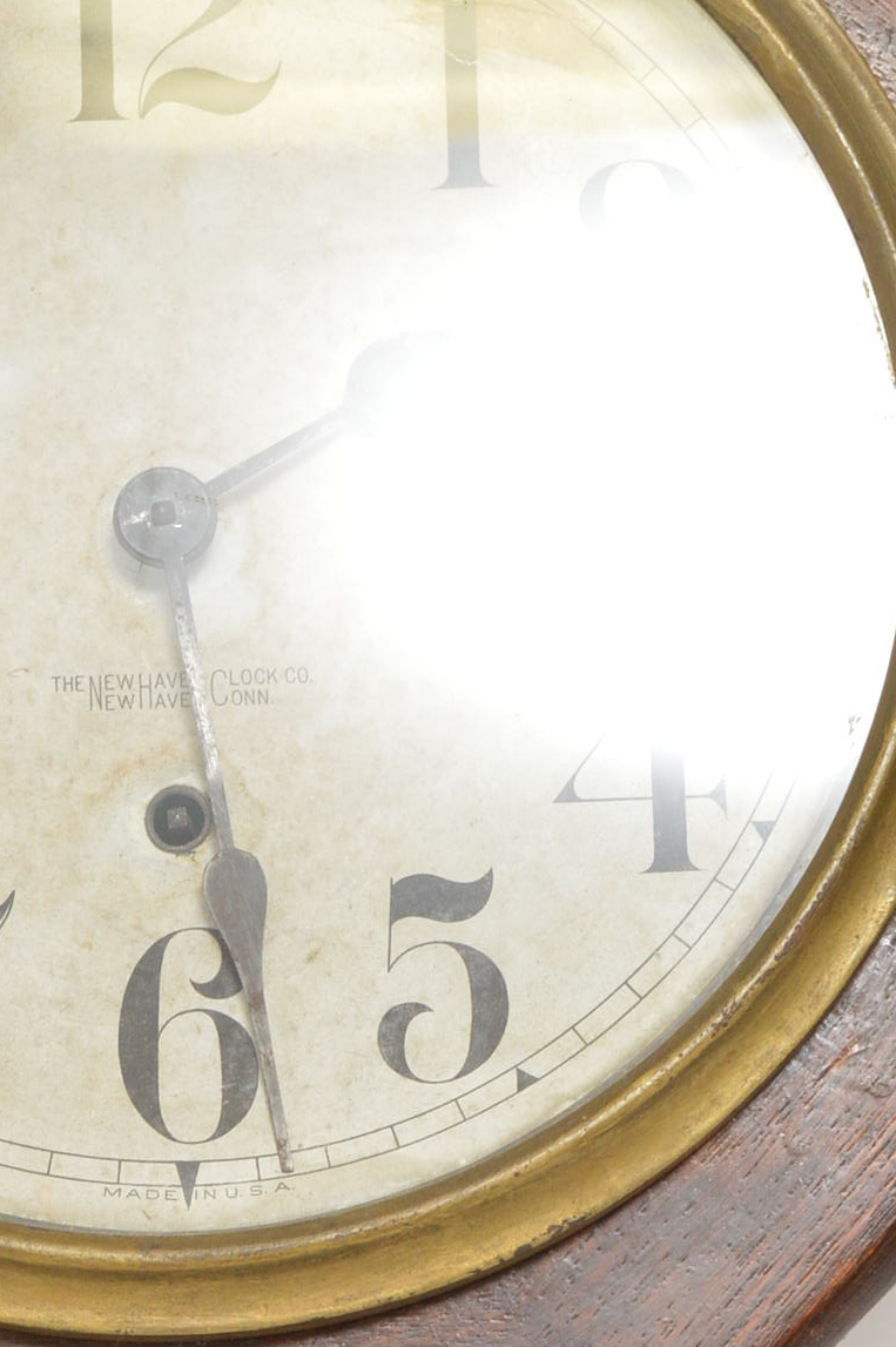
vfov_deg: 17.2
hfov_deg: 11.5
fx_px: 4412
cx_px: 155
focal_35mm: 118
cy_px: 1059
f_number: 9
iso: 800
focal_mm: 30
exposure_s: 1/80
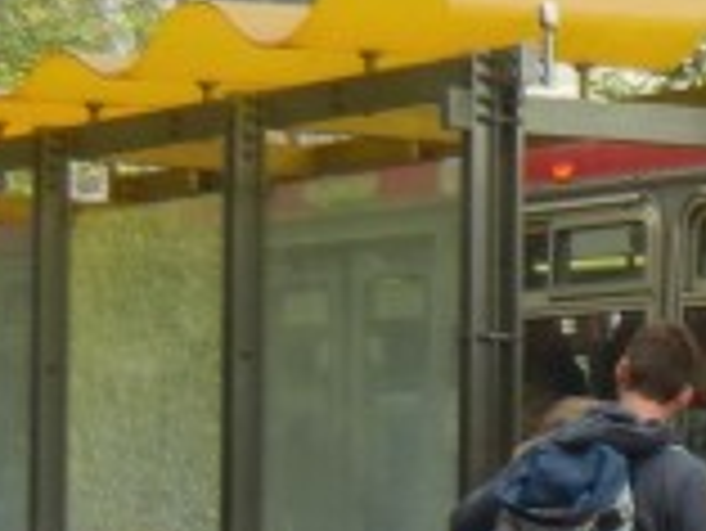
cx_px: 1156
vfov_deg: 7.6
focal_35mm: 196
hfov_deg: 9.7
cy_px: 454
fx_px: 4001
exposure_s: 1/276
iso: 160
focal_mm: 5.4
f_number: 3.5
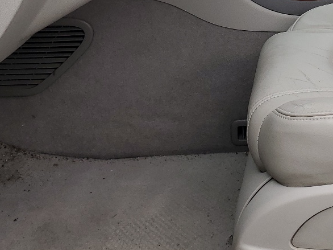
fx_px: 683
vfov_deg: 19.2
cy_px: -72
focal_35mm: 71
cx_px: 334
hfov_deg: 26.0
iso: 50
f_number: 1.5
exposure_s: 1/526
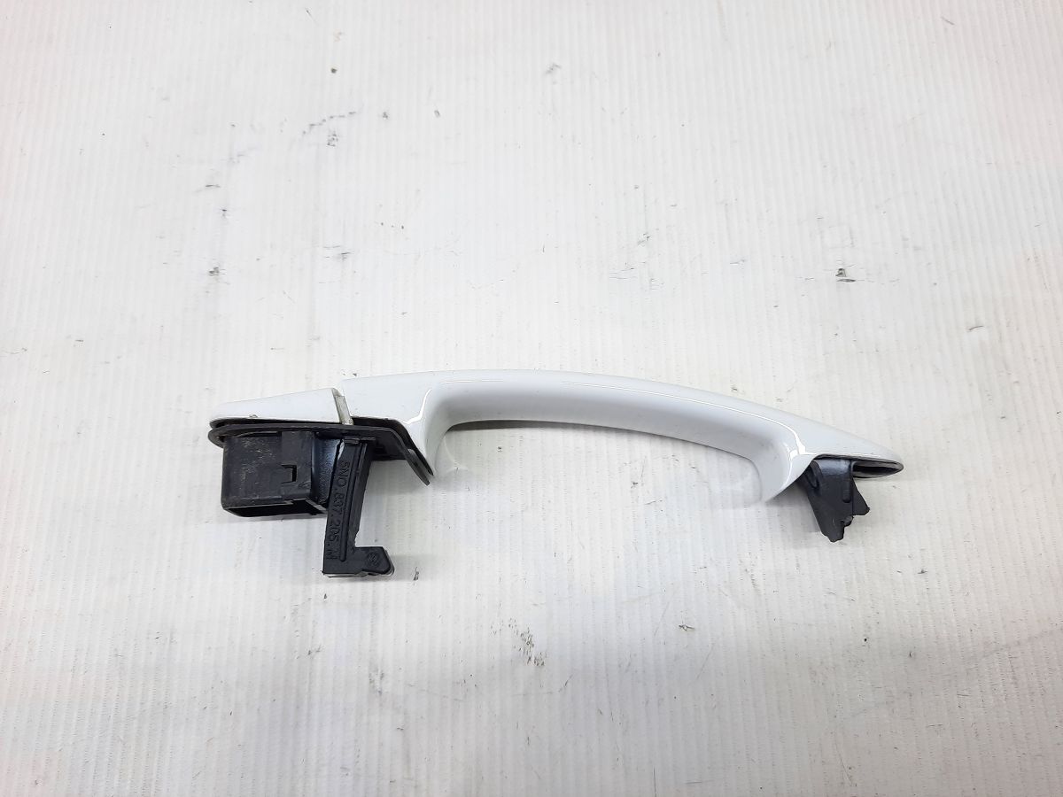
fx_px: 768
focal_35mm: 25
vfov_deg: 54.9
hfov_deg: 69.4
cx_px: 532
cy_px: 398
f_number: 2
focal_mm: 4.6
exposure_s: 1/50
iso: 64
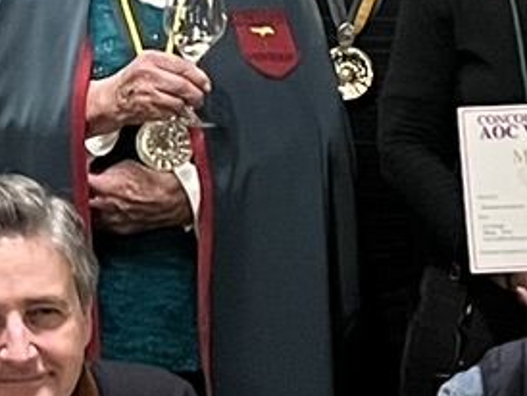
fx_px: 2956
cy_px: -150
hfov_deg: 10.0
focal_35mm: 194
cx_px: -133
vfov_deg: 7.6
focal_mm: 5.1
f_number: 1.6
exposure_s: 1/33
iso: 500
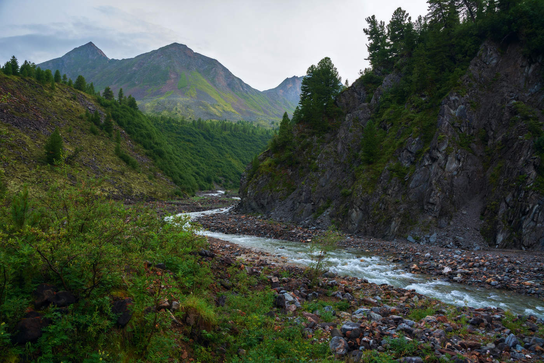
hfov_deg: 73.8
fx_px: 363
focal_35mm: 24
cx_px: 272
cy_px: 182
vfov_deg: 53.1
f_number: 6.3
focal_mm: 16
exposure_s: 1/30
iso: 320
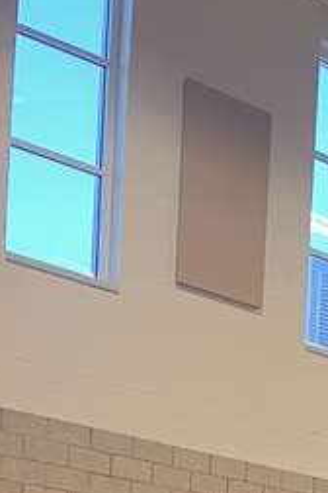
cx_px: 703
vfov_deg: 16.4
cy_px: 804
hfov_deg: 11.1
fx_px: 1503
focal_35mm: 110
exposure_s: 1/60
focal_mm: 5.1
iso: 100
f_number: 1.6
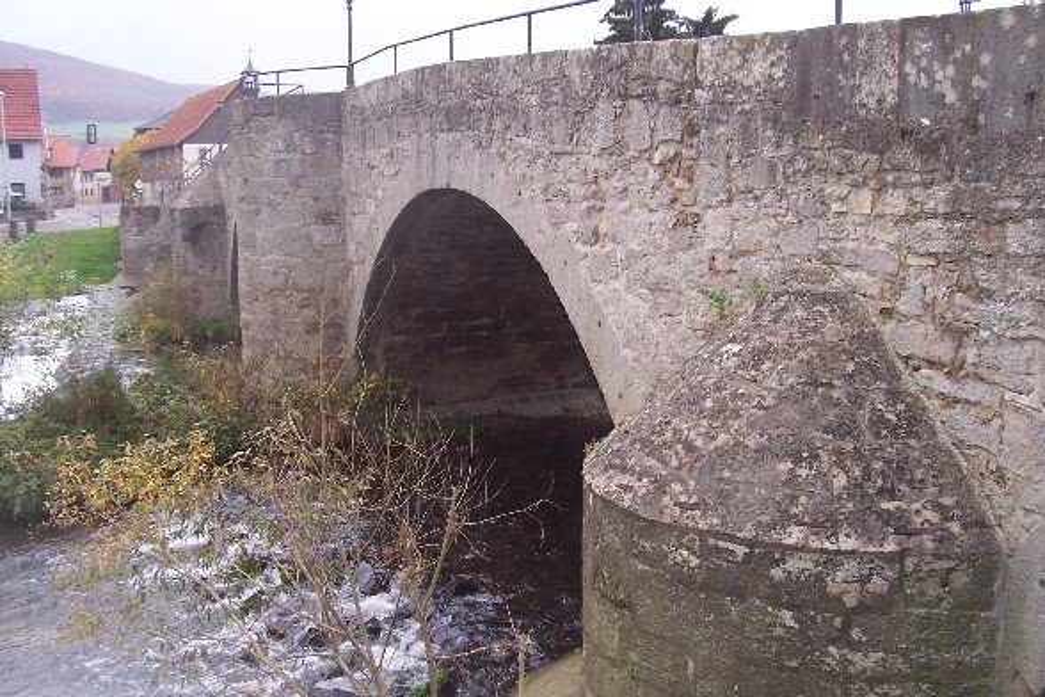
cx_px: 522
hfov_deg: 55.8
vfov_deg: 38.9
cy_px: 348
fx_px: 987
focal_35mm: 34
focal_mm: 5.6
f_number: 2.7
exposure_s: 1/60
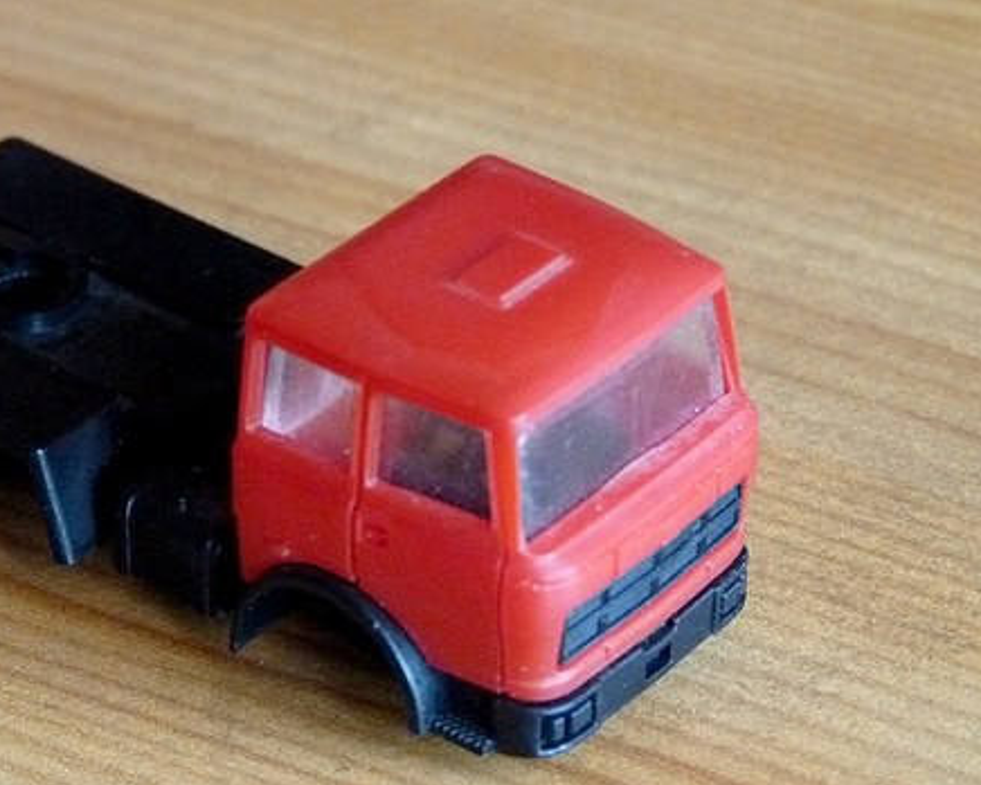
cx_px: 461
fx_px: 4530
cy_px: 484
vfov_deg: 9.9
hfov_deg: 12.4
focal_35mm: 156
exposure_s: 1/40
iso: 800
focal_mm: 19.4
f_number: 3.6
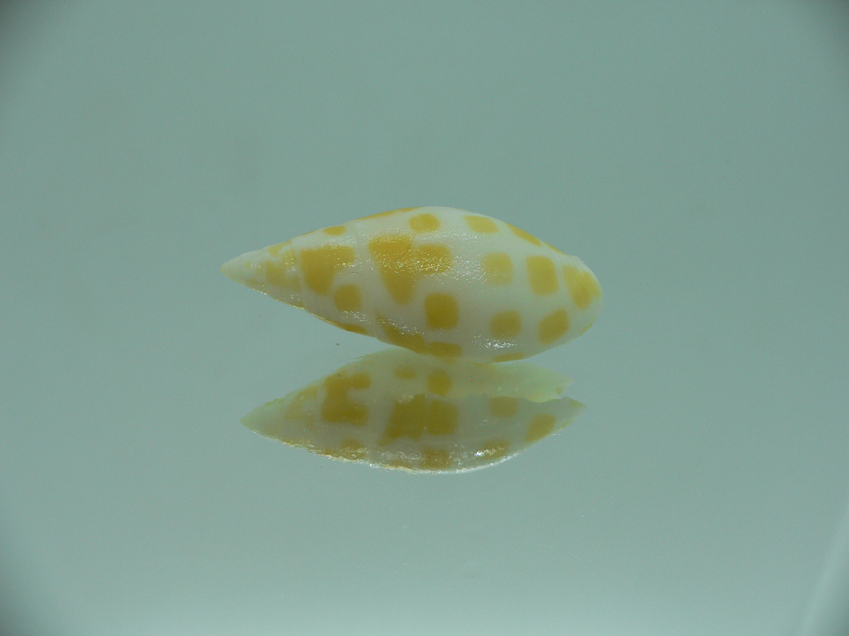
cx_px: 424
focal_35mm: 35
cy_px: 318
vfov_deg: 40.7
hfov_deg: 52.6
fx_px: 858
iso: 80
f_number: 2.8
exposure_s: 1/80
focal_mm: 4.6
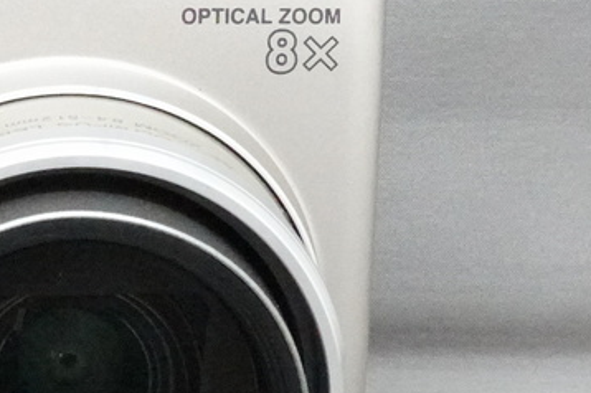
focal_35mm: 151
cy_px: 206
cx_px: -69
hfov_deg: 13.3
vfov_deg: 9.1
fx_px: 2477
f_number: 11
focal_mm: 16.54
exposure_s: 1/50
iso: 6400
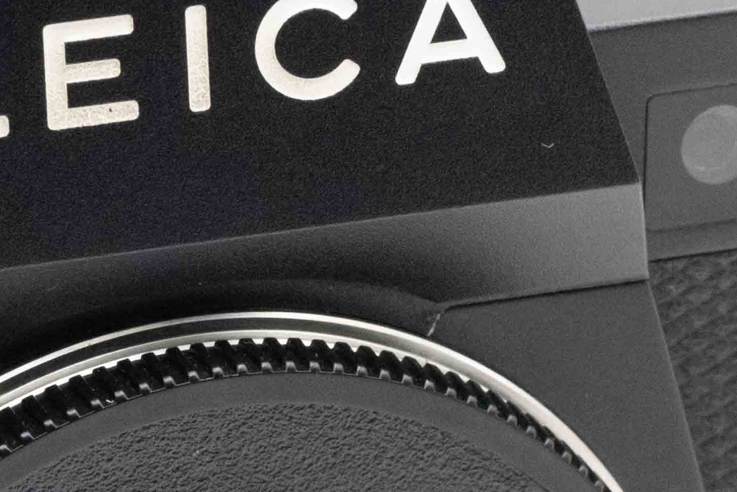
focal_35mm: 520
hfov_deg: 4.0
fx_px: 10645
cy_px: 736
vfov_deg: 2.6
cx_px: -167
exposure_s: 1/200
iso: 3200
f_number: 10
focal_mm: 90
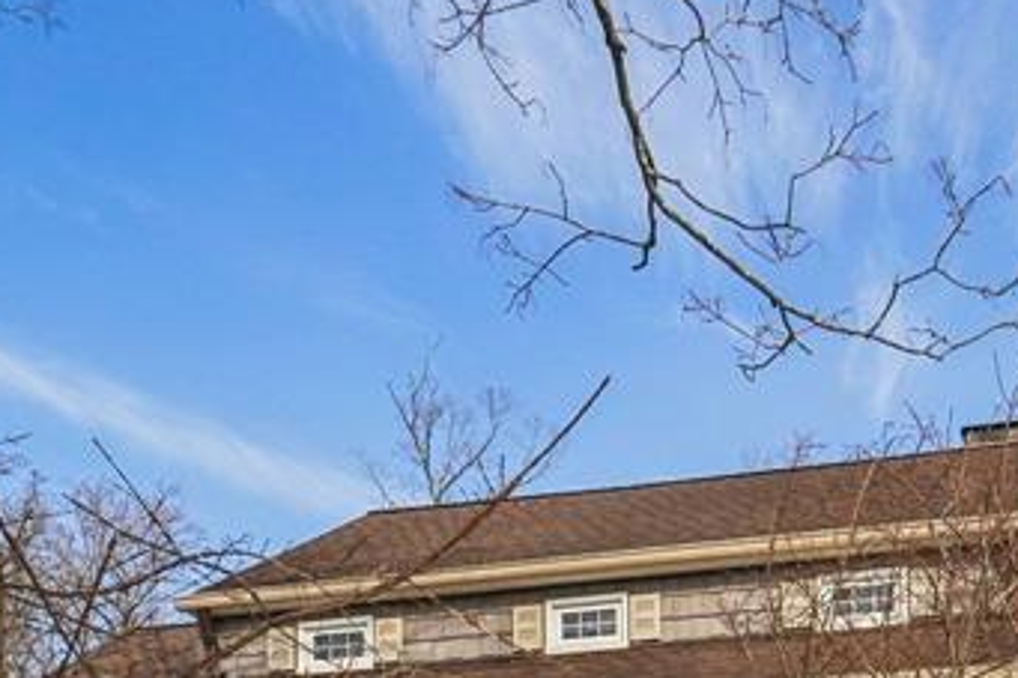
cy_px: 791
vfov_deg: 28.2
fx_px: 1187
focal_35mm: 42
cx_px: 916
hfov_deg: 42.6
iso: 400
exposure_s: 1/2000
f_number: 8
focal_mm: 14
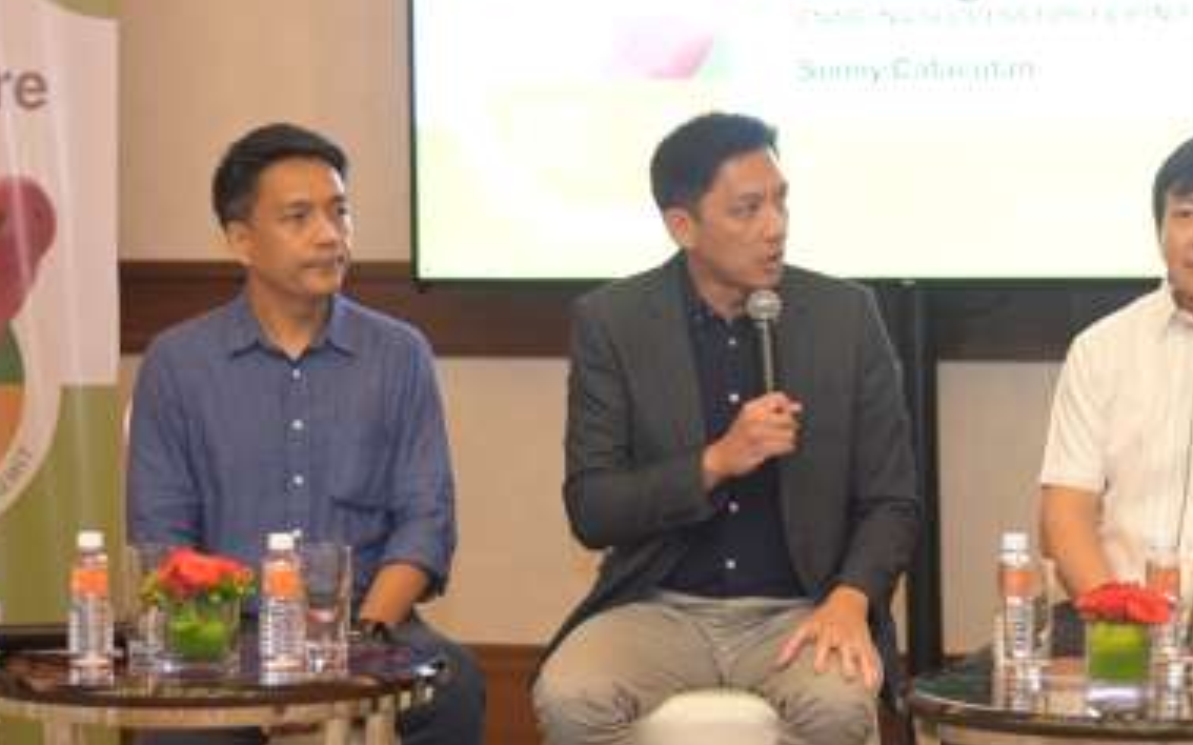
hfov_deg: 17.1
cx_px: 828
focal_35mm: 122
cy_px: 361
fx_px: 3965
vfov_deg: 10.7
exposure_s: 1/160
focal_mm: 50
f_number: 2.2
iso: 1000
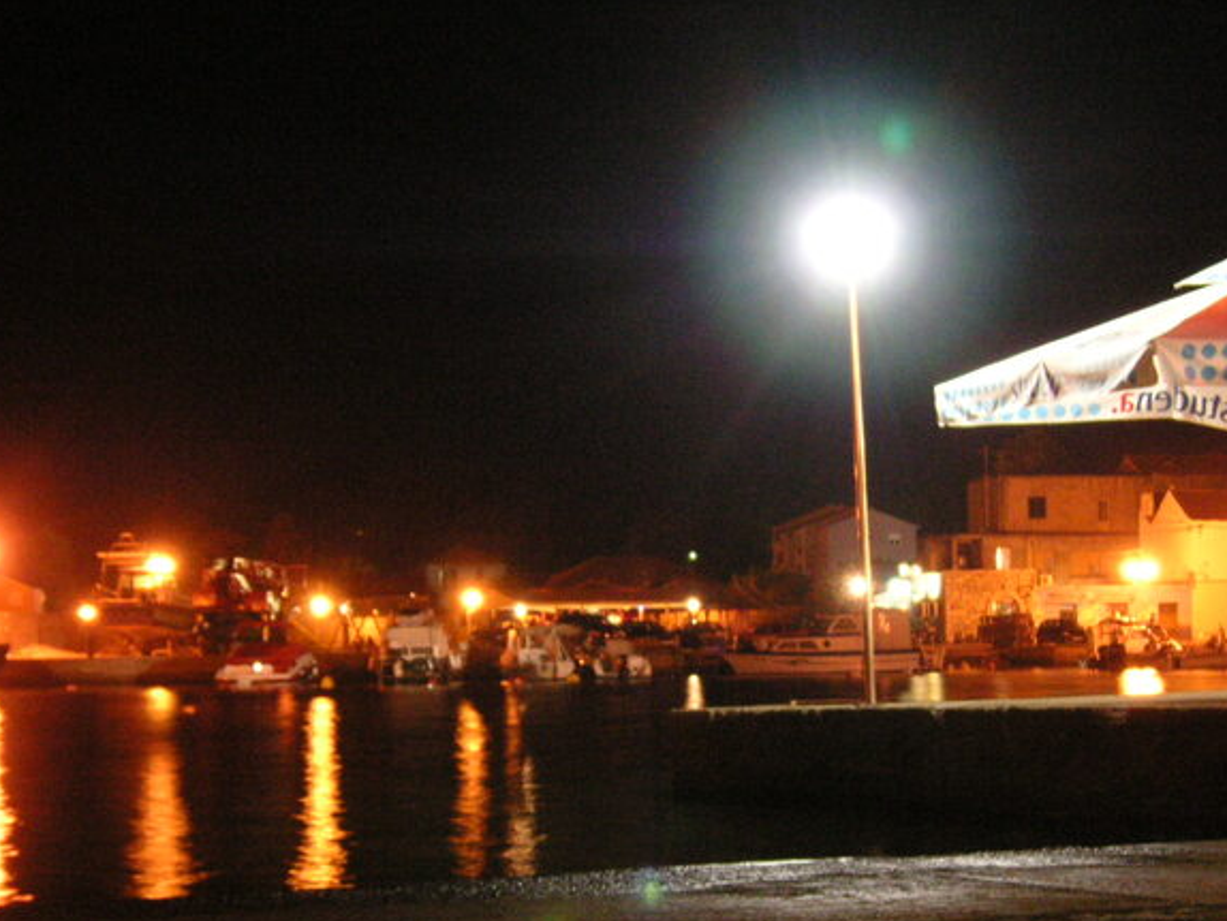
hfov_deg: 23.0
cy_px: 566
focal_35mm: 85
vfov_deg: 17.4
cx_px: 688
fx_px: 3014
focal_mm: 10.2
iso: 160
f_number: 3.9
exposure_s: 3
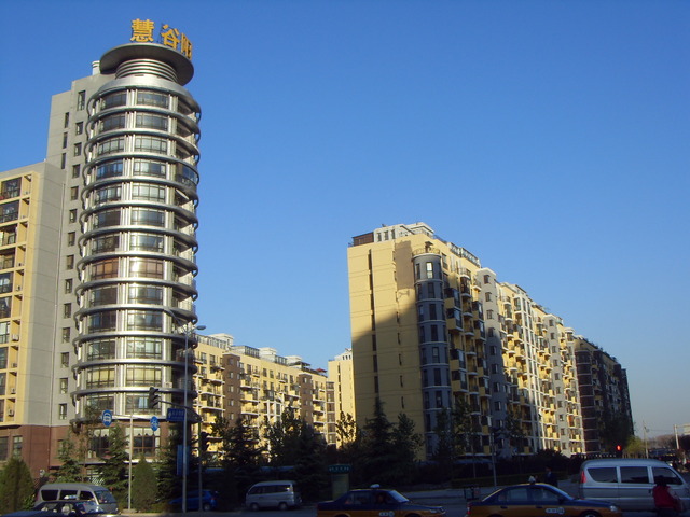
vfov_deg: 36.8
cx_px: 345
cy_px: 258
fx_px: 777
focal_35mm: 39
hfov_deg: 47.9
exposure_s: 1/350
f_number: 6.2
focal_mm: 6.6
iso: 80
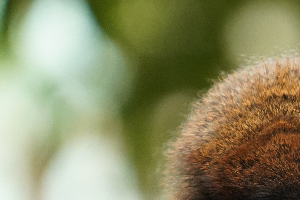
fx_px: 5375
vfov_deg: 2.1
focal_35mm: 645
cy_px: 181
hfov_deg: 3.2
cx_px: 419
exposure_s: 1/1000
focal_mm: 200
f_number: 4
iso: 8000
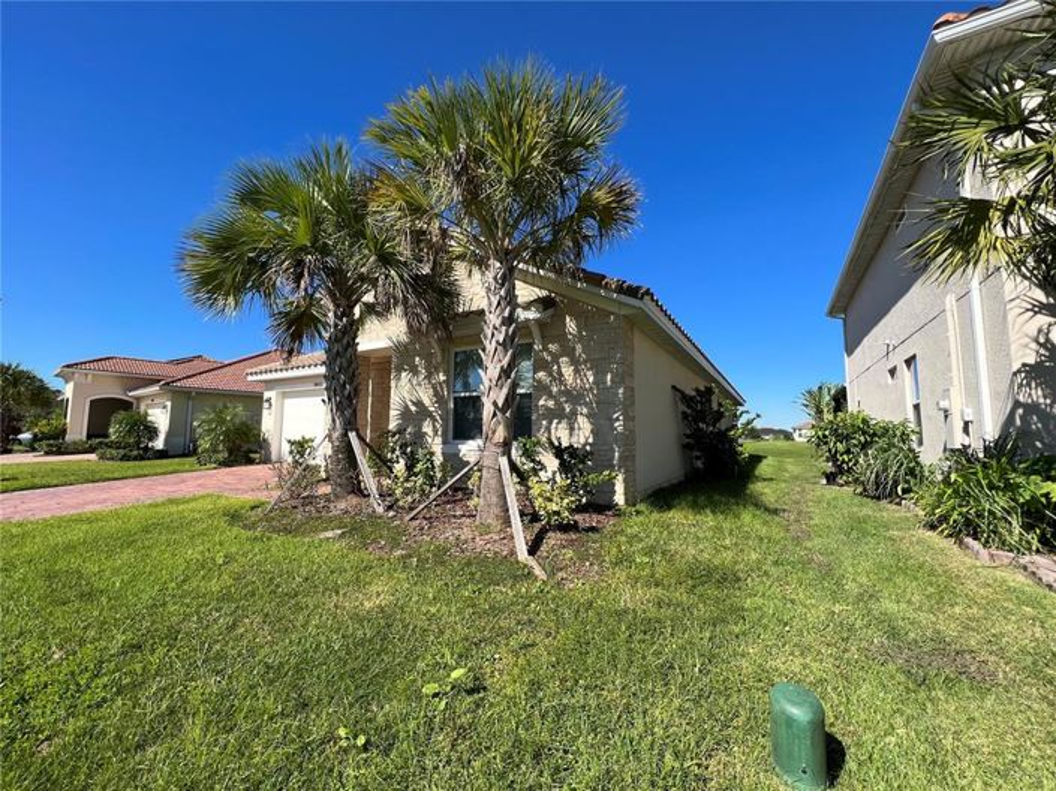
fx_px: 396
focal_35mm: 13
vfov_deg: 89.9
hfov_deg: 106.2
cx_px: 528
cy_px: 396
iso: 32
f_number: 1.8
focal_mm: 1.57
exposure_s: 1/1292
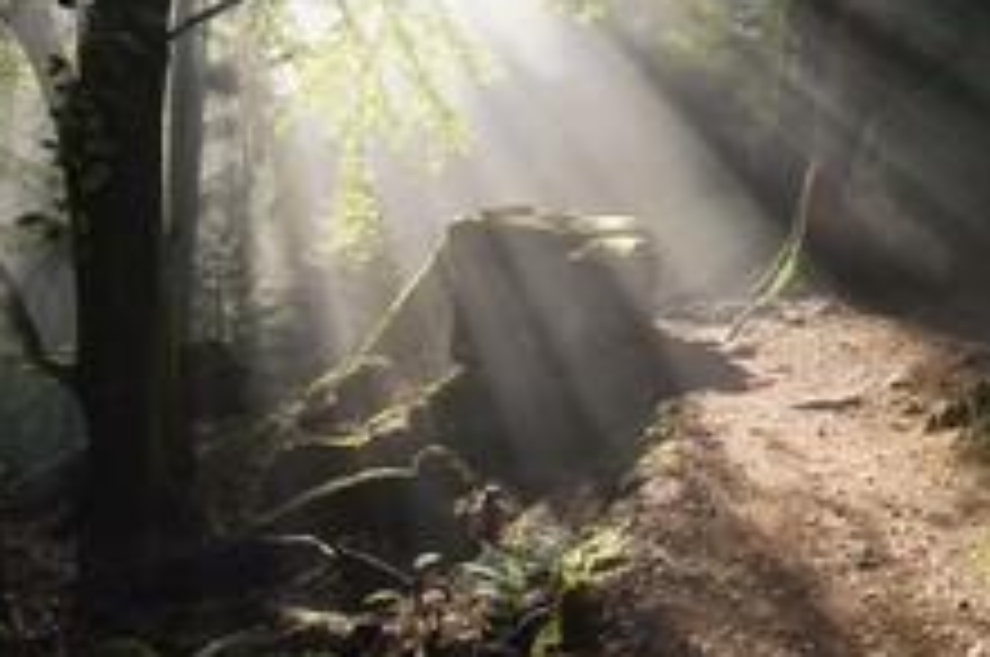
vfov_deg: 28.6
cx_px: 790
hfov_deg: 41.0
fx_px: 1263
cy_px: 144
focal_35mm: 46
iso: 400
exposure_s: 1/125
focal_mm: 24
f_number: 9
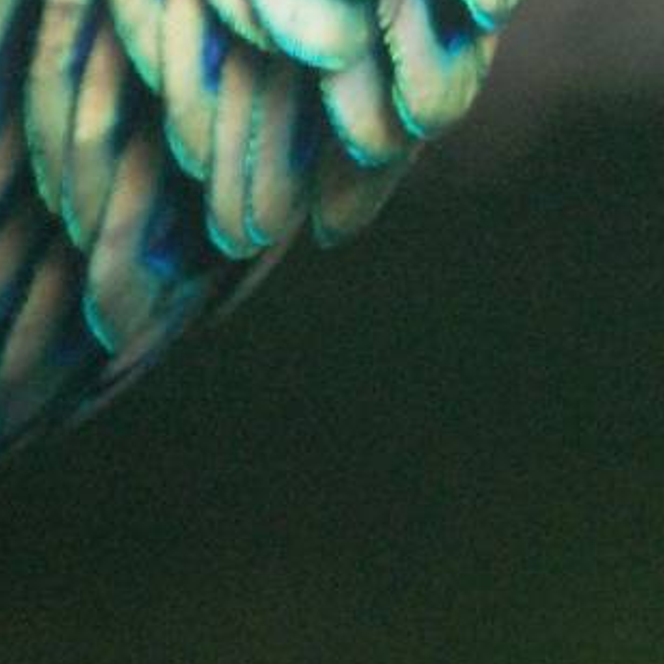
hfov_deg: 0.9
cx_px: 544
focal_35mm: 1991
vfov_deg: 0.9
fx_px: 43208
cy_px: -772
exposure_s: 1/160
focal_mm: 300
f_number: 6.3
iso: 1600
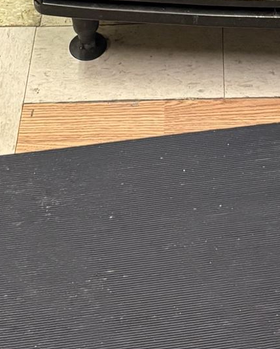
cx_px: 234
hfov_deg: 15.1
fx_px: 1045
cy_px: -208
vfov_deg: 16.8
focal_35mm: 101
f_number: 1.78
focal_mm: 6.76
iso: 800
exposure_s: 1/60
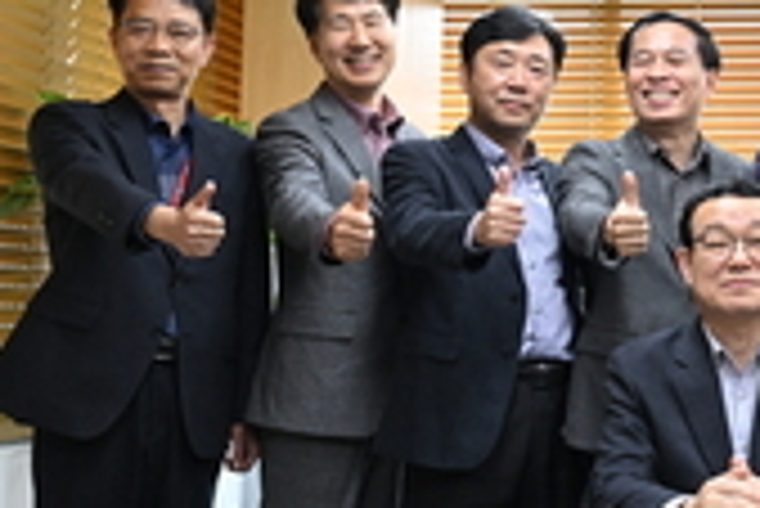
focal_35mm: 78
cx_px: 787
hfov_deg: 24.5
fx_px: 1655
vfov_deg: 17.4
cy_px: 157
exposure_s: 1/200
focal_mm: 29.5
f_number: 4
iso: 1600
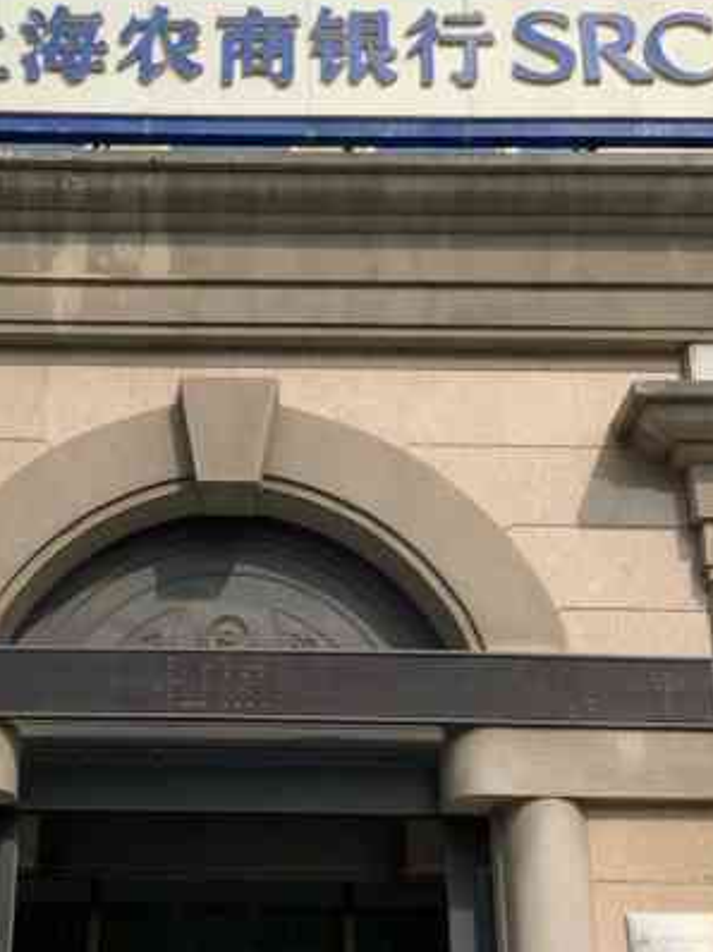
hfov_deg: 23.8
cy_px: 468
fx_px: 1677
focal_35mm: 61
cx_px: 201
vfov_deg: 31.7
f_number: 1.8
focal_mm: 4.25
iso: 25
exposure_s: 1/2421
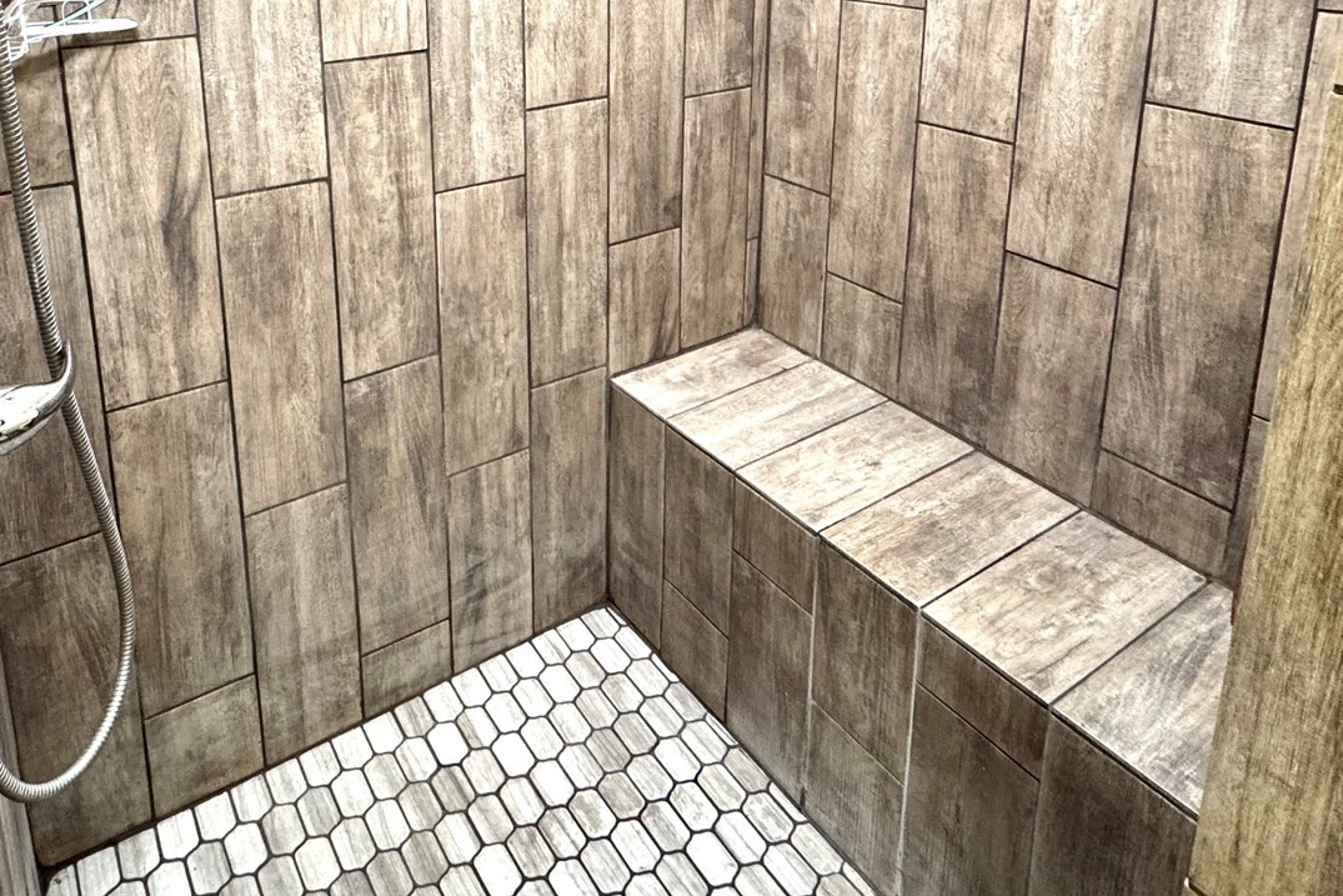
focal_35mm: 26
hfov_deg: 68.5
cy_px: 86
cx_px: 523
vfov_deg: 44.9
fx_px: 970
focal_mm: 2.22
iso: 250
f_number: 2.2
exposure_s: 1/60
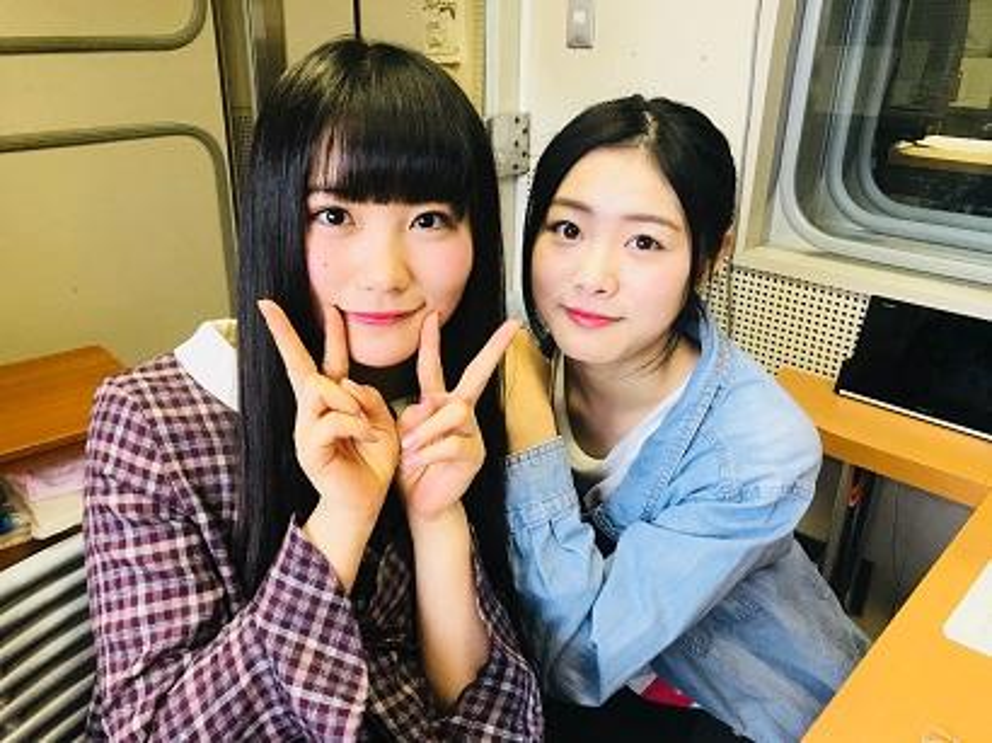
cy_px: 372
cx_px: 496
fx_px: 802
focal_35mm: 28
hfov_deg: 63.5
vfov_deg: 49.7
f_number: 1.8
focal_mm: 4
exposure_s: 1/33
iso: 32
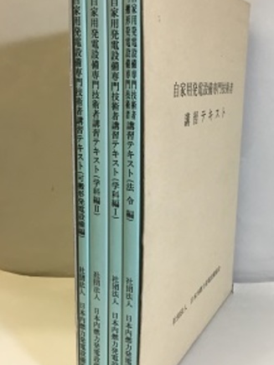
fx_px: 422
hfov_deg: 35.6
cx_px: 188
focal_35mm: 40
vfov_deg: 46.8
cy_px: 179
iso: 80
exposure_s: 1/33
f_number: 2.2
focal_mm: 4.15
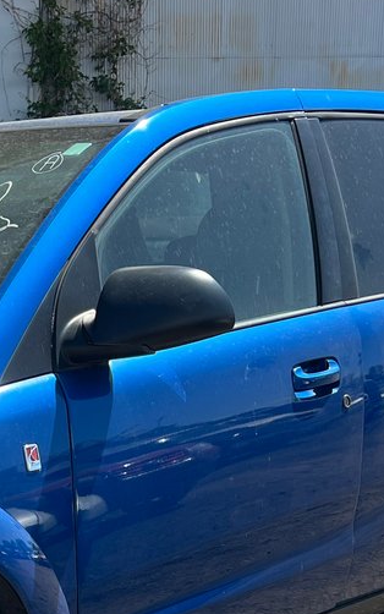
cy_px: 638
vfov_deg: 23.7
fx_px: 1389
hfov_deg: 15.5
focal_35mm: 83
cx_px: 6
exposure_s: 1/2299
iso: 50
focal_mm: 5.7
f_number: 1.5
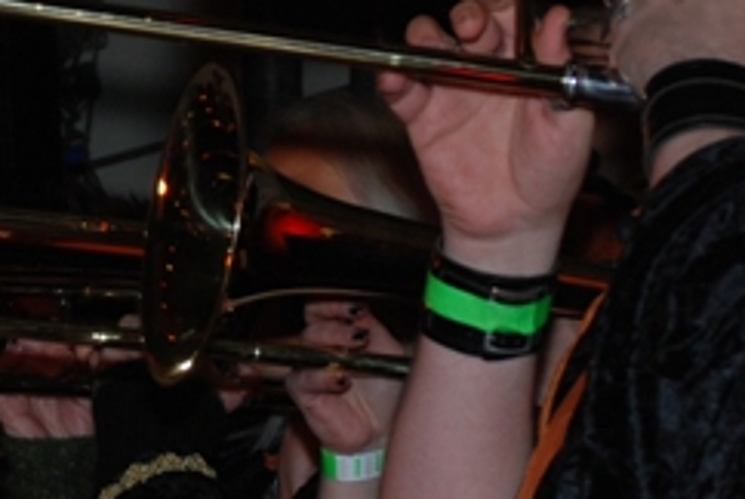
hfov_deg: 8.5
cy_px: 193
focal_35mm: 241
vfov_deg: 5.7
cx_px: 120
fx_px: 4993
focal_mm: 38
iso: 200
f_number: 4.5
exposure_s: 1/60
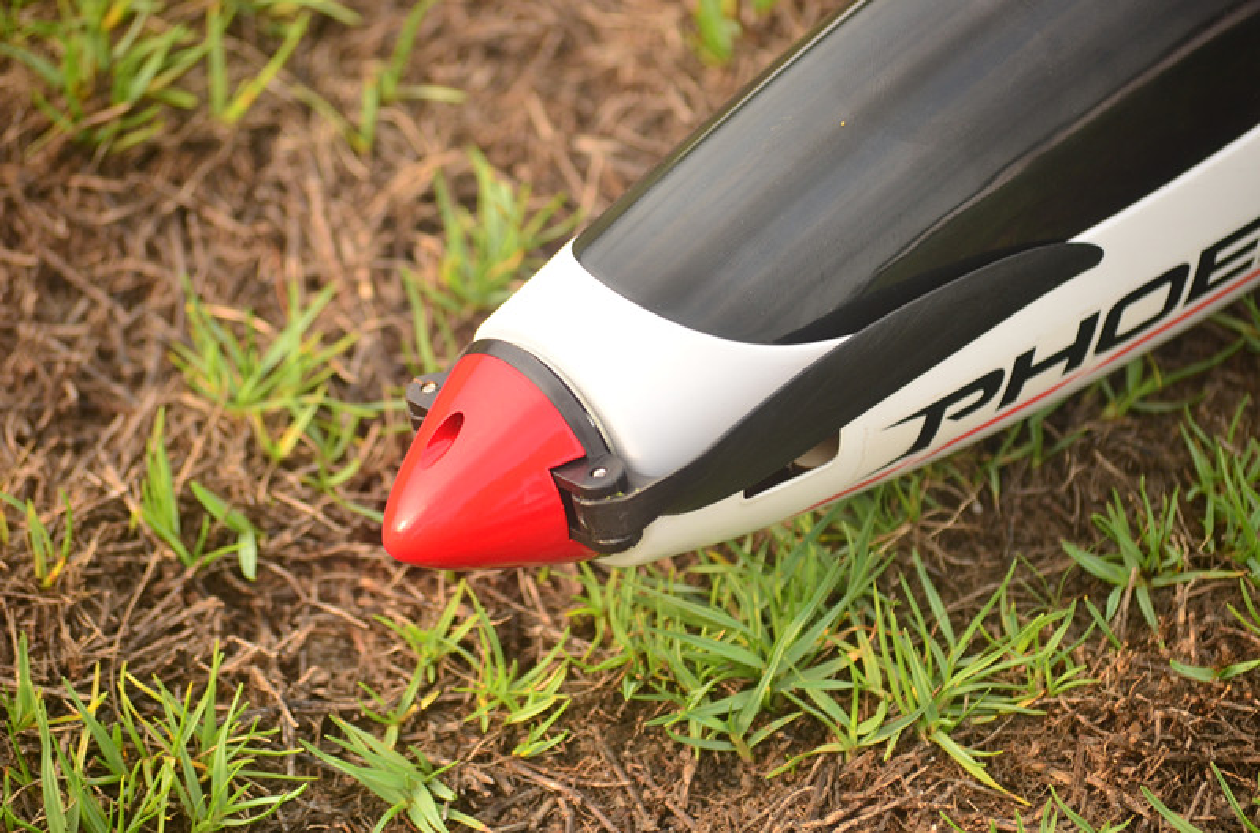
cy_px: 416
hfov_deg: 11.8
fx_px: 6074
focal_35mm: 174
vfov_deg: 7.8
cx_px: 630
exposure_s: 1/400
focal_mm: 116
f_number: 5.6
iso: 400
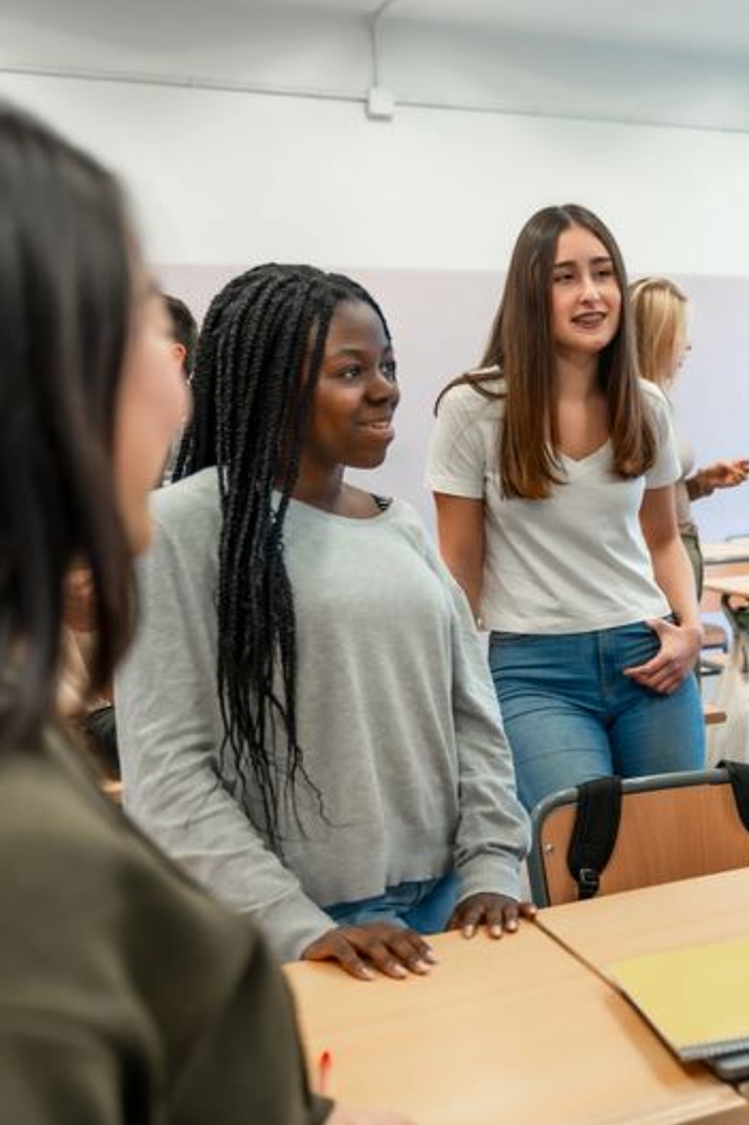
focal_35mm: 44
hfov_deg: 28.9
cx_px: 691
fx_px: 1383
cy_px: 567
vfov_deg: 44.2
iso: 1000
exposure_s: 1/250
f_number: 2.8
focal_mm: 29.2
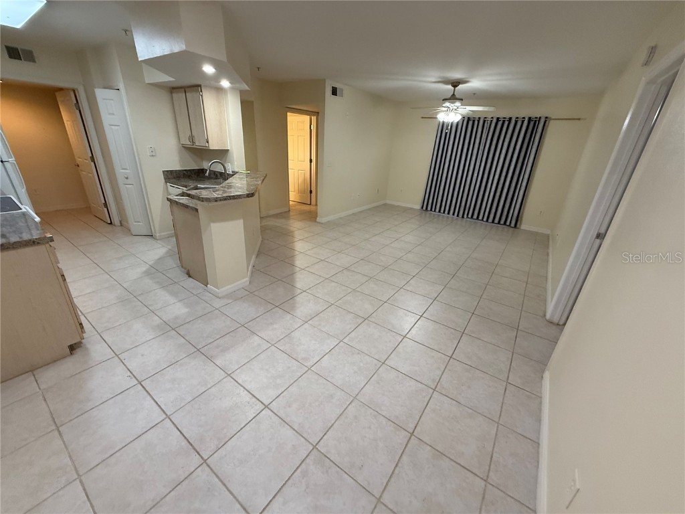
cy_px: 257
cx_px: 342
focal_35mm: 14
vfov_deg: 85.7
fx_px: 277
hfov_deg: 102.1
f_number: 2.2
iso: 320
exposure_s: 1/120
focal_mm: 2.22
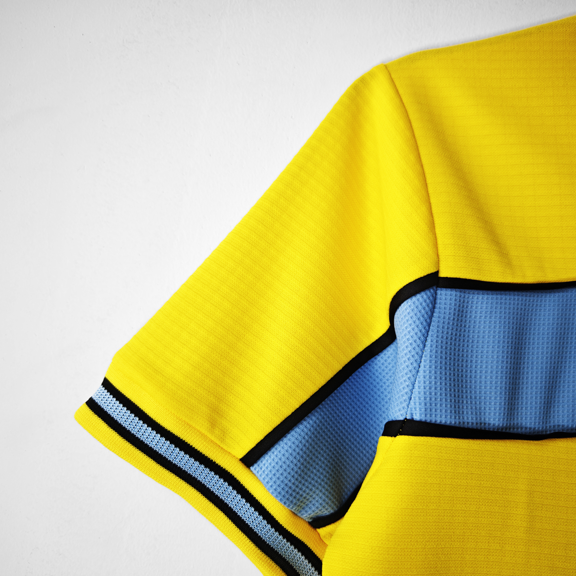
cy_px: 295
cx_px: 321
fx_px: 527
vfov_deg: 57.3
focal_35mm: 28
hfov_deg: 57.2
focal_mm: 8.67
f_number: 1.75
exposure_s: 1/100
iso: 83
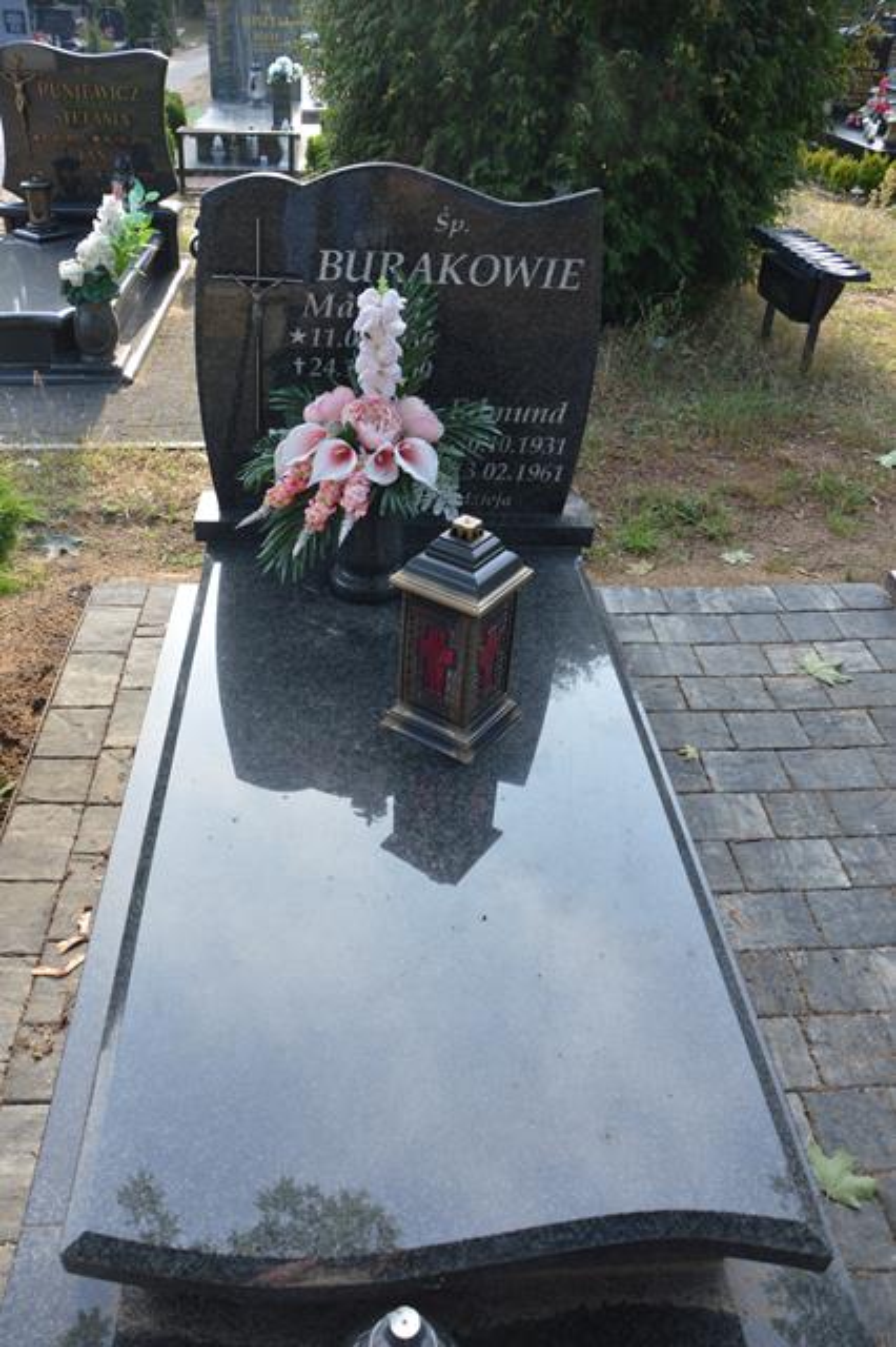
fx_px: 1009
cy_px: 674
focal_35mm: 27
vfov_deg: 67.4
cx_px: 448
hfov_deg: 47.9
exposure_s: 1/125
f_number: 5.6
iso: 160
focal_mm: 18
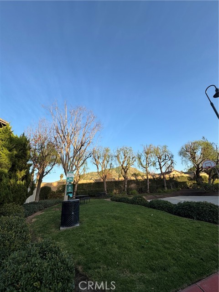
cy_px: 146
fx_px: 118
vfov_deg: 102.1
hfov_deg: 85.7
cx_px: 110
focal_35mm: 14
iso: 40
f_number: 2.2
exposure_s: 1/652
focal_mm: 2.22
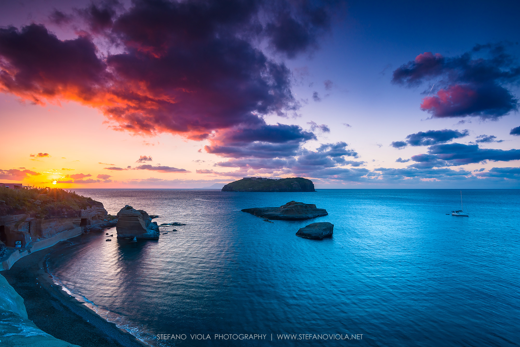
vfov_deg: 62.0
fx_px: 289
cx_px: 260
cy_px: 174
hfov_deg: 84.0
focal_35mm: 20
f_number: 11
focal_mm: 20
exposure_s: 1/2
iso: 31
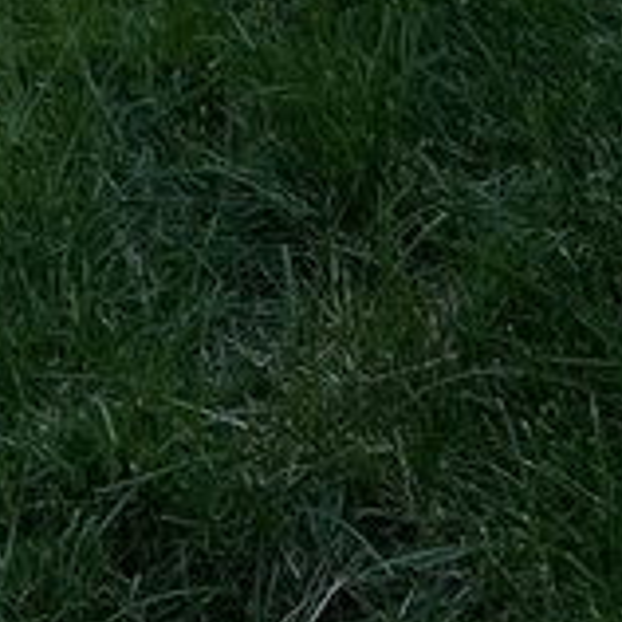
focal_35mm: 157
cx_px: 87
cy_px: -1201
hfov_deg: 11.1
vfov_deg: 9.1
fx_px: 3192
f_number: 1.5
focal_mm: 5.7
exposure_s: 1/1698
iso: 50
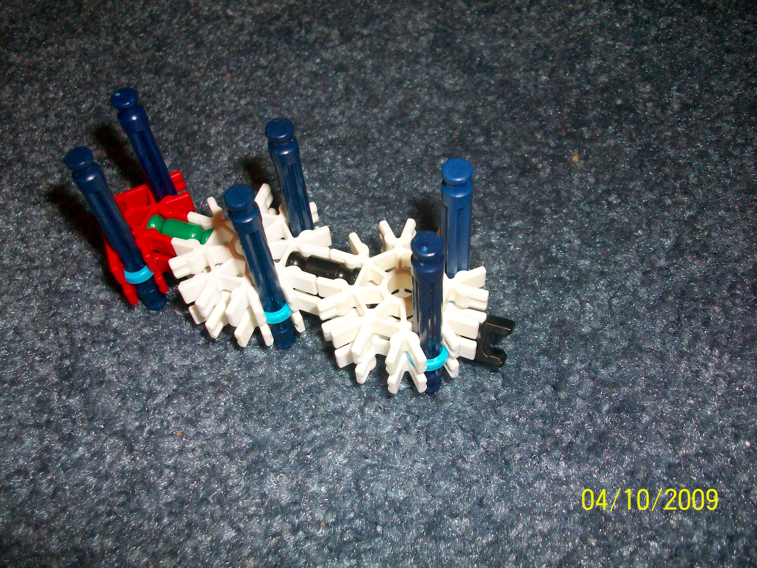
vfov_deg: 41.8
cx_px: 378
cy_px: 284
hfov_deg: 54.0
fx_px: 744
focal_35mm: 34
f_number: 2.8
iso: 160
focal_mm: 5.7
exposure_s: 1/60
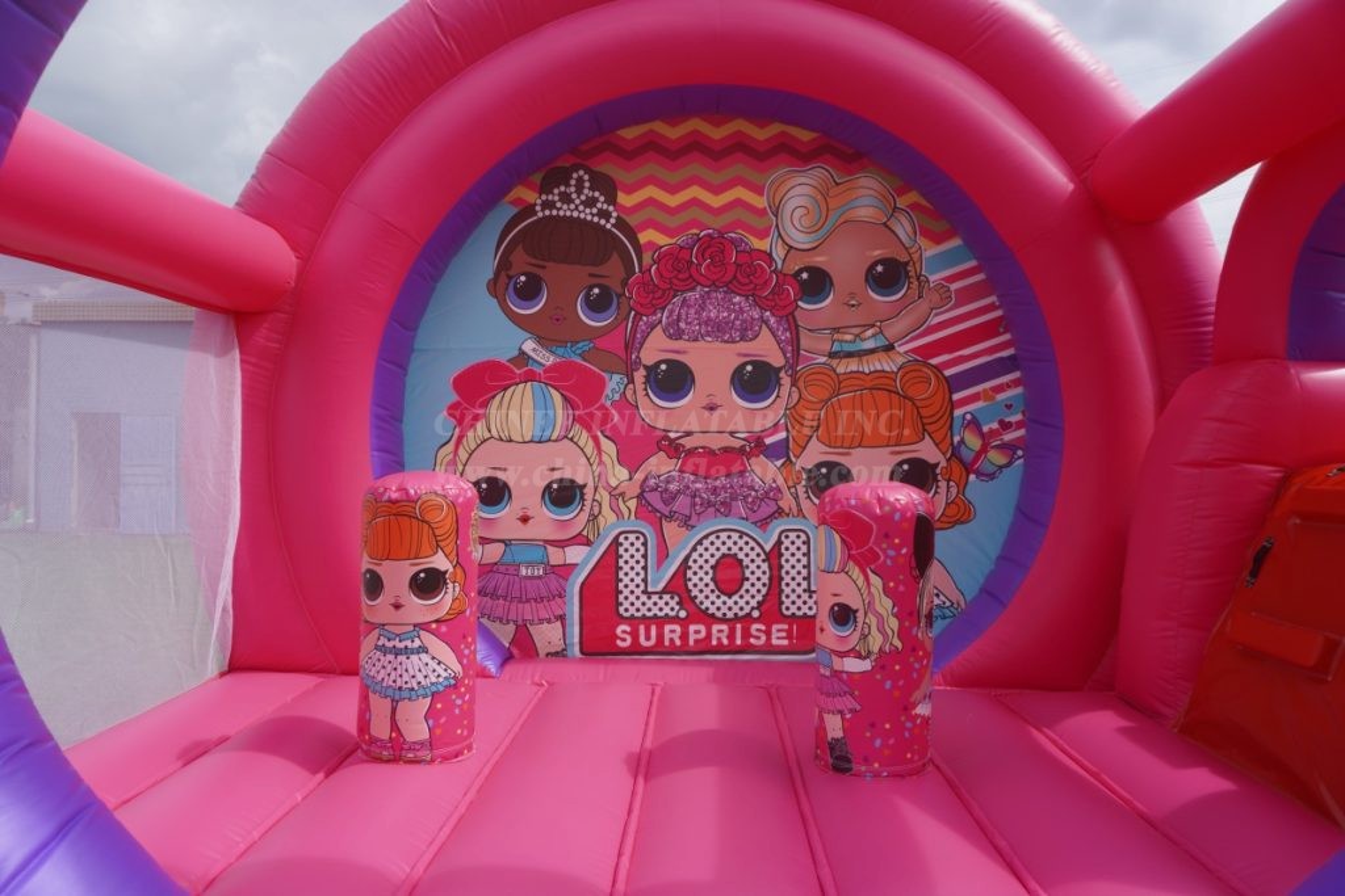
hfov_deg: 73.7
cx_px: 672
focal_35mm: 24
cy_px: 448
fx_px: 897
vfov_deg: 53.1
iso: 100
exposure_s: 1/800
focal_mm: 16
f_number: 5
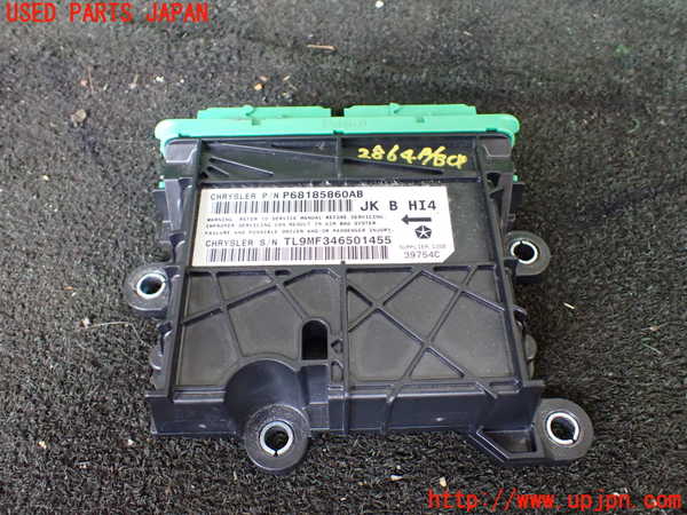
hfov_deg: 60.0
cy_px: 258
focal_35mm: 30
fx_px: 595
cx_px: 344
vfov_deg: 46.8
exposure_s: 1/60
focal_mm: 5.4
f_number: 2.3
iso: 800
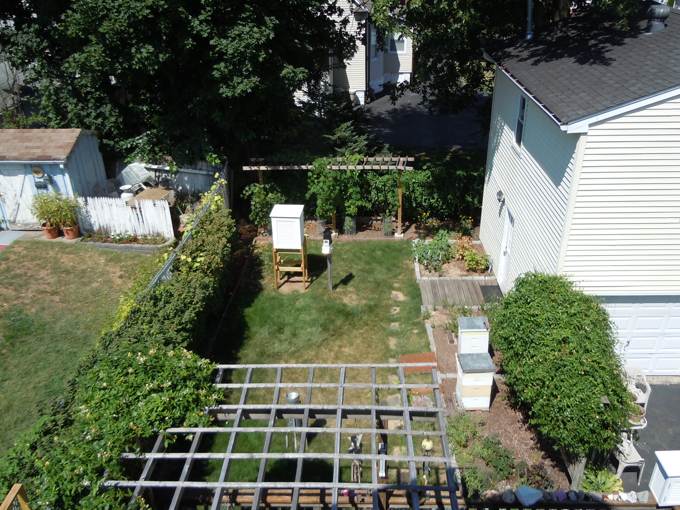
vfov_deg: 46.8
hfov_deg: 60.0
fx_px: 589
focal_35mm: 30
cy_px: 255
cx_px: 340
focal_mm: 5.4
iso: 100
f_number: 3.5
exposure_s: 1/1000
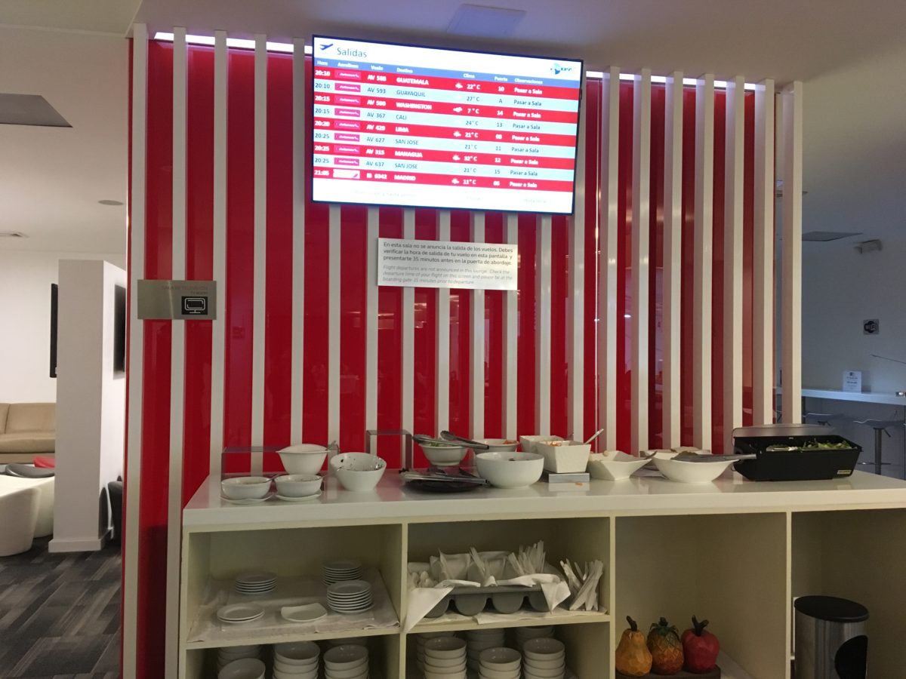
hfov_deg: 61.7
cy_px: 340
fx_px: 759
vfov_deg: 48.2
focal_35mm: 29
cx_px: 453
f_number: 2.2
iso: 200
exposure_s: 1/15
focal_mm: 4.15
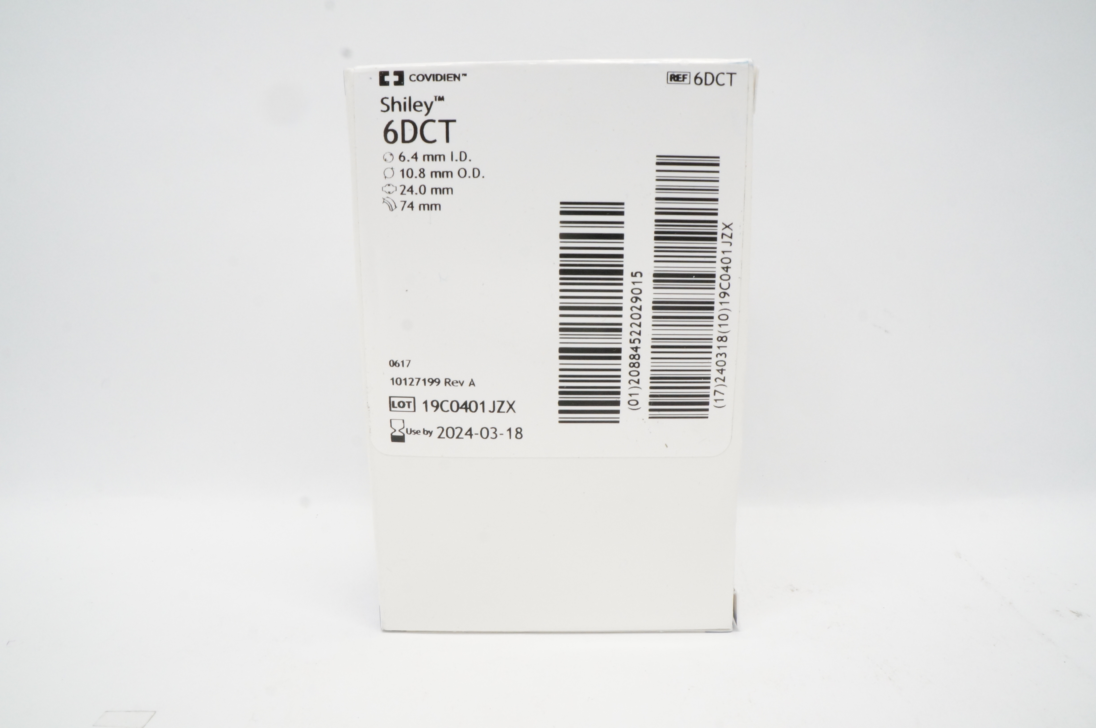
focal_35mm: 27
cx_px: 548
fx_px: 821
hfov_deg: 67.4
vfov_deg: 47.8
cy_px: 364
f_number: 14
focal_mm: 18
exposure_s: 1/25
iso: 1600
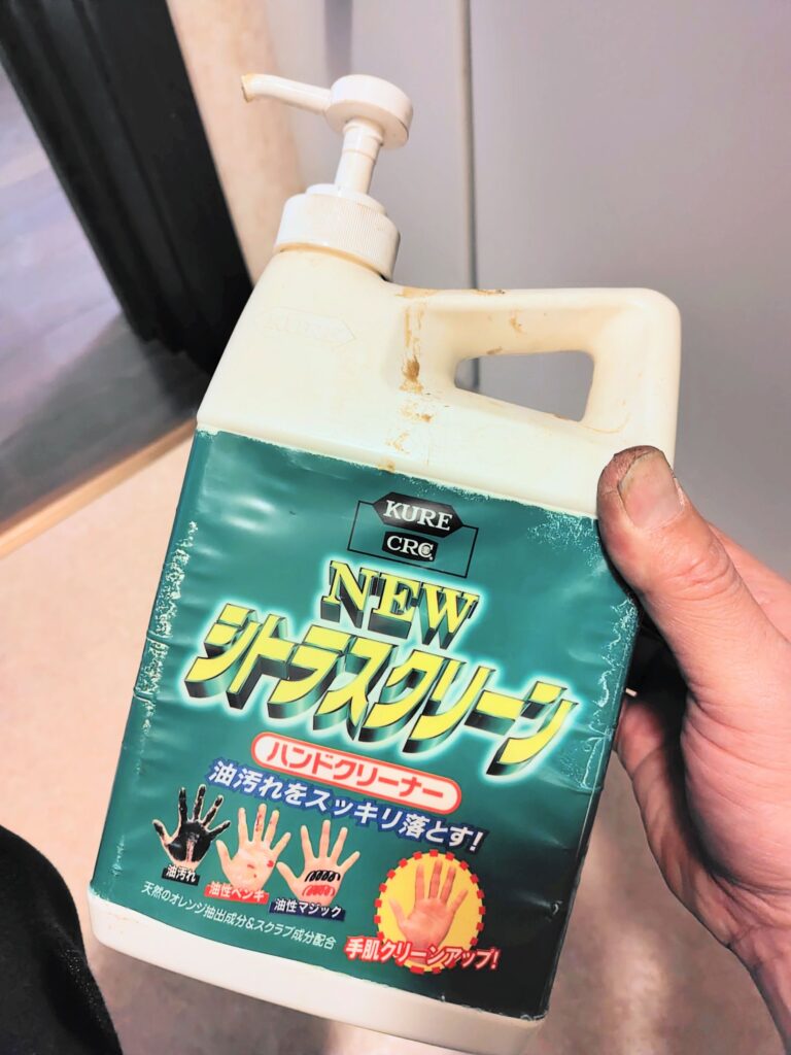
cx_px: 396
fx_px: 701
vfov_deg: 73.9
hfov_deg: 58.9
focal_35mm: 23
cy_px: 528
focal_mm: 5.6
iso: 1219
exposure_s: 1/50
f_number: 1.9
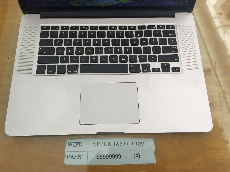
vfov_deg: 48.2
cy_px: 86
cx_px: 115
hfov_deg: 61.7
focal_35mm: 29
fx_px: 193
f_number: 2.2
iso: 32
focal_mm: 4.15
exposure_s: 1/33
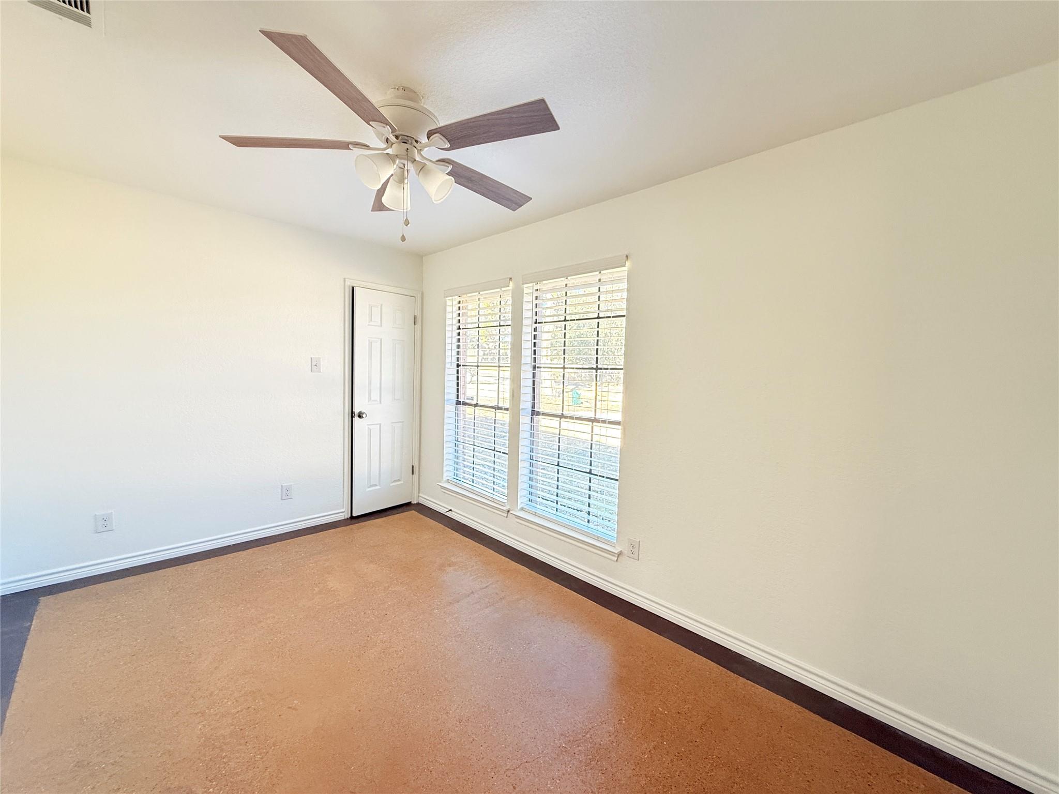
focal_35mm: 14
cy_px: 397
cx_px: 530
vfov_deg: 85.7
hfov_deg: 102.1
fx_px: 428
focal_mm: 2.22
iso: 200
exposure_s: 1/99
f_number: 2.2
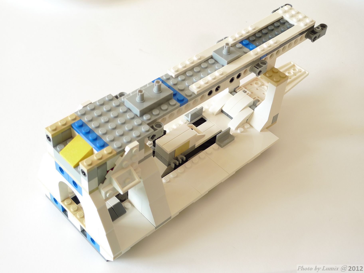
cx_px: 182
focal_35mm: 52
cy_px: 136
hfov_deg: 36.8
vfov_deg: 28.0
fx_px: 547
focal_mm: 11.1
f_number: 3.2
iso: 80
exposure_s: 1/15
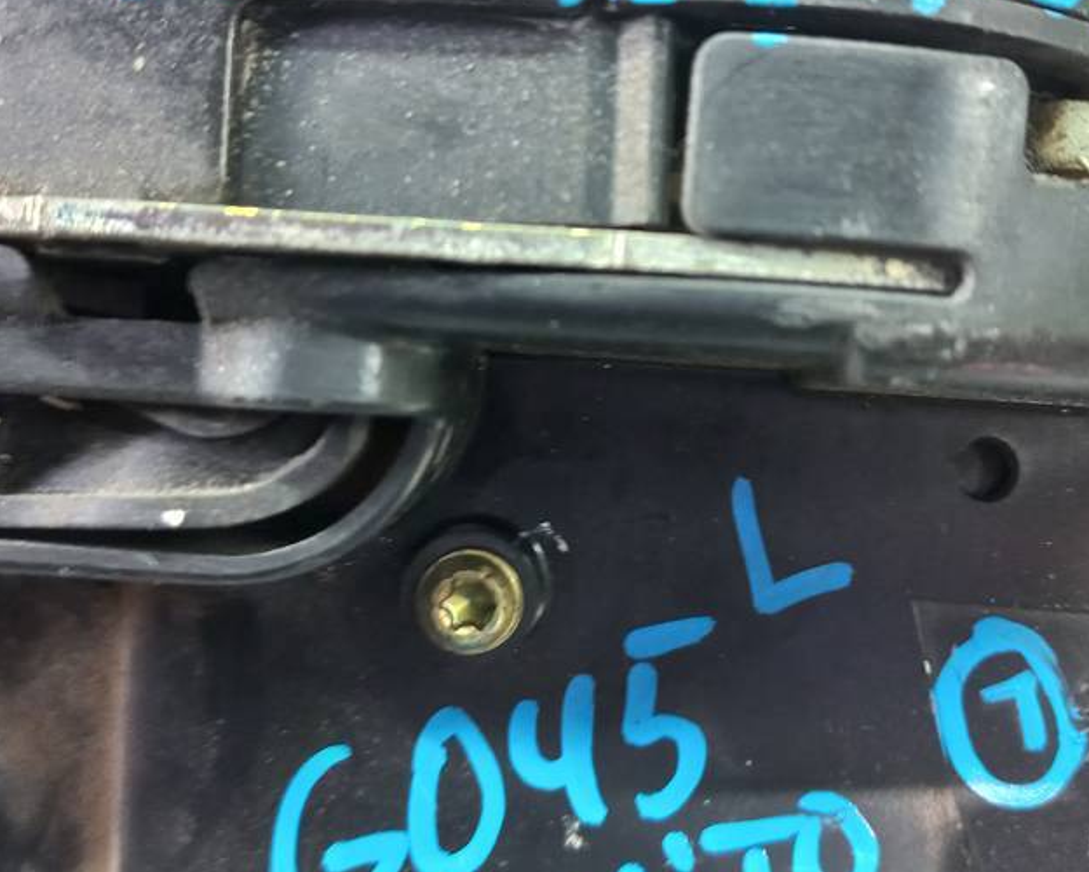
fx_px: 1289
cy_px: 426
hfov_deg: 45.6
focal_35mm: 40
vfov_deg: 37.3
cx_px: 634
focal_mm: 4.6
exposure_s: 1/25
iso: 320
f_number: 1.8
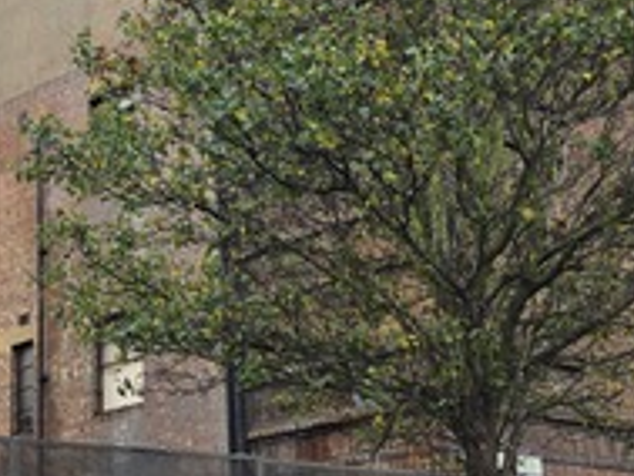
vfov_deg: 18.9
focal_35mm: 78
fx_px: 1429
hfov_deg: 25.0
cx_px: 248
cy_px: 275
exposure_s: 1/359
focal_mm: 6.3
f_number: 1.7
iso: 32
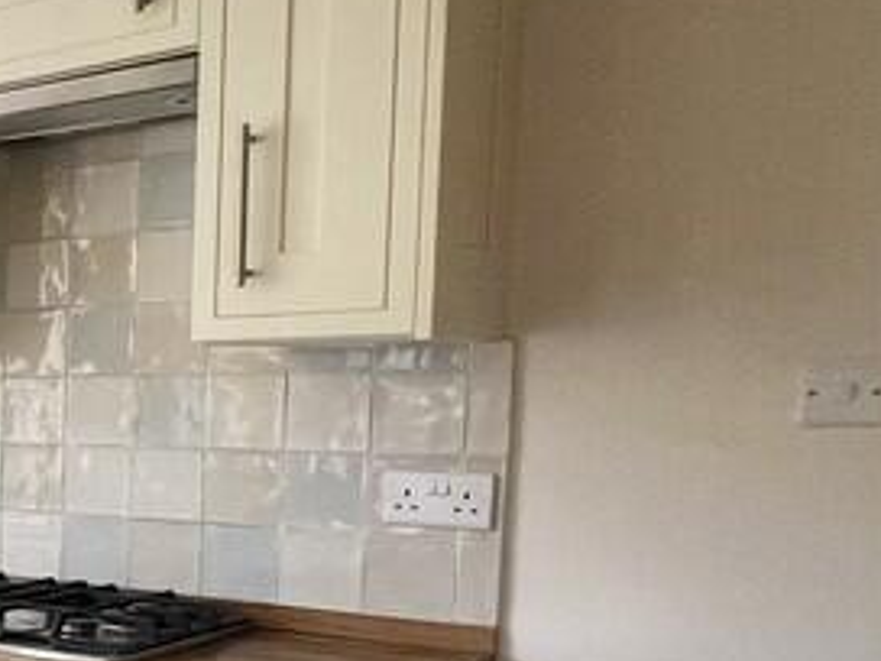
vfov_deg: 29.0
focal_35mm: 49
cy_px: 525
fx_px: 1247
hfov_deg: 27.4
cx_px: -431
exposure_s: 1/99
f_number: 1.8
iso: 80
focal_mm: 1.57
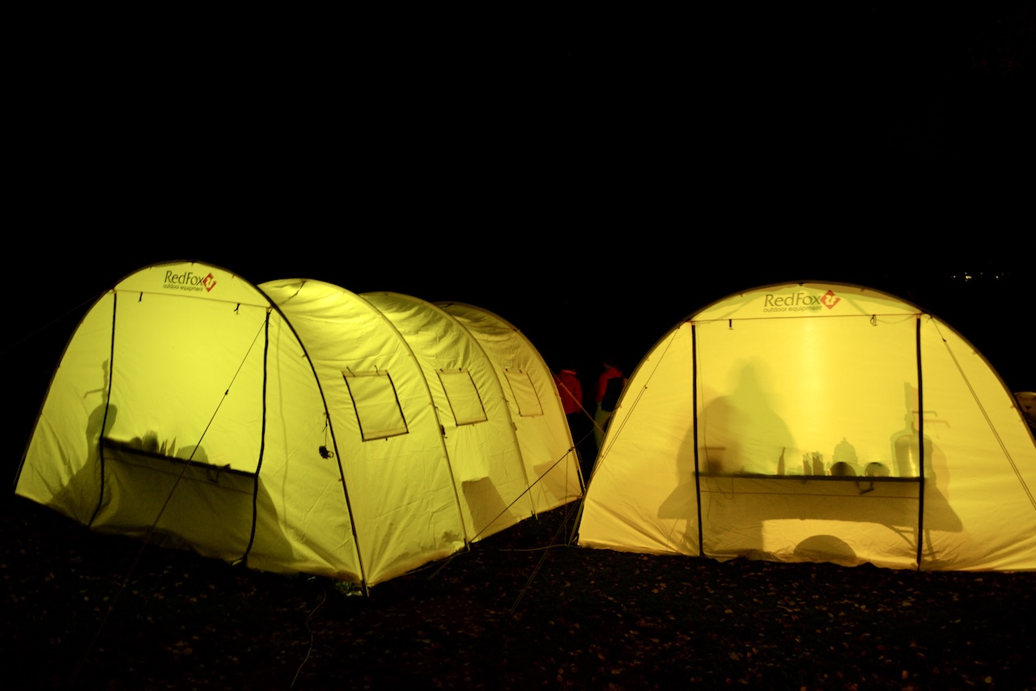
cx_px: 518
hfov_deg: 65.5
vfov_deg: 46.4
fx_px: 806
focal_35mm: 28
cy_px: 346
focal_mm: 28
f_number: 9
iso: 2000
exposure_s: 1/1.3
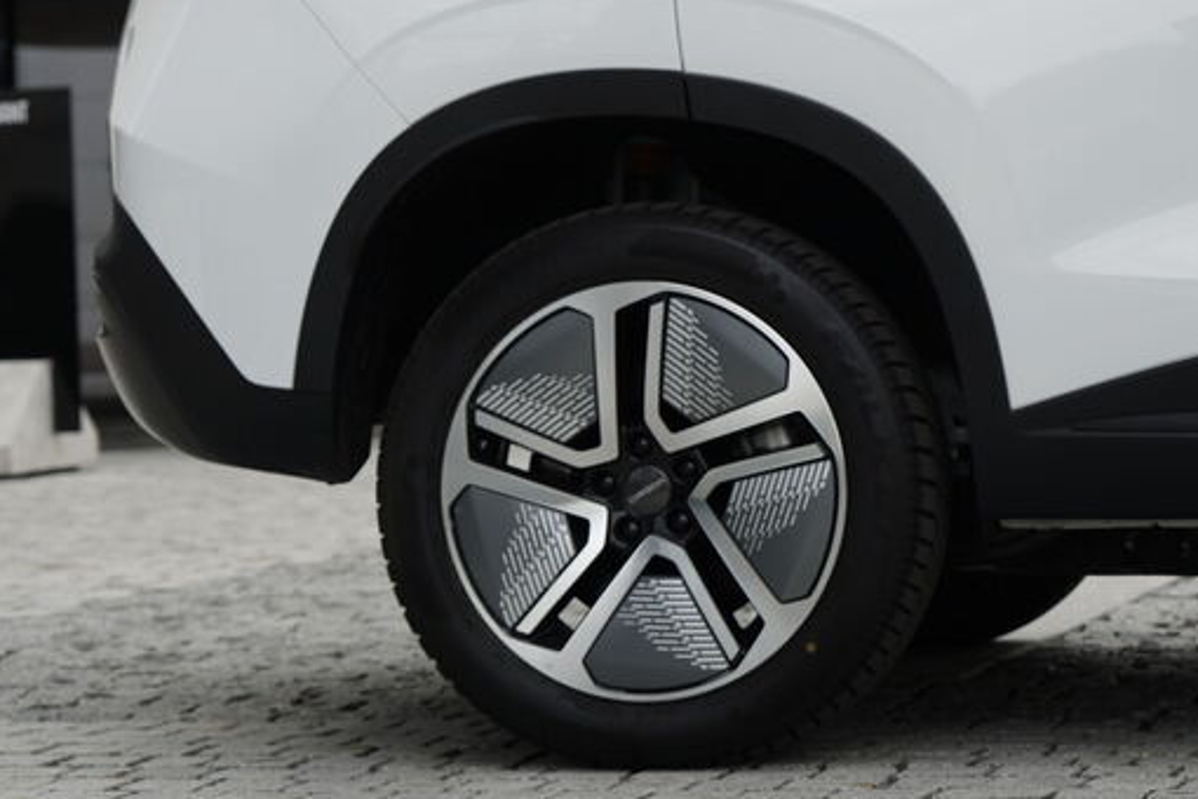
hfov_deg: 16.3
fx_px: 4193
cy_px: 106
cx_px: 688
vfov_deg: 10.8
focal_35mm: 126
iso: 100
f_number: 5.6
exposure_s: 1/200
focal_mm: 67
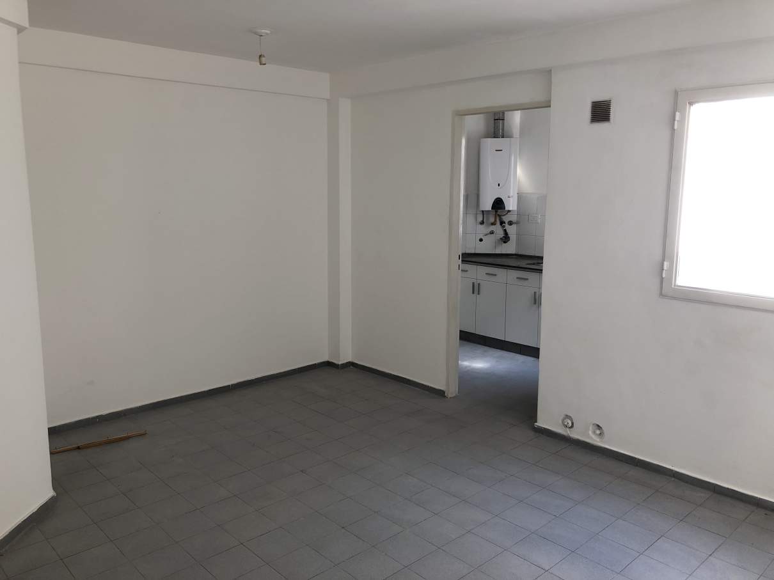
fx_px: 626
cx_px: 387
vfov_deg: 49.7
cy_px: 290
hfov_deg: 63.5
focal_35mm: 28
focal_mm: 3.99
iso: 25
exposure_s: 1/33
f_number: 1.8
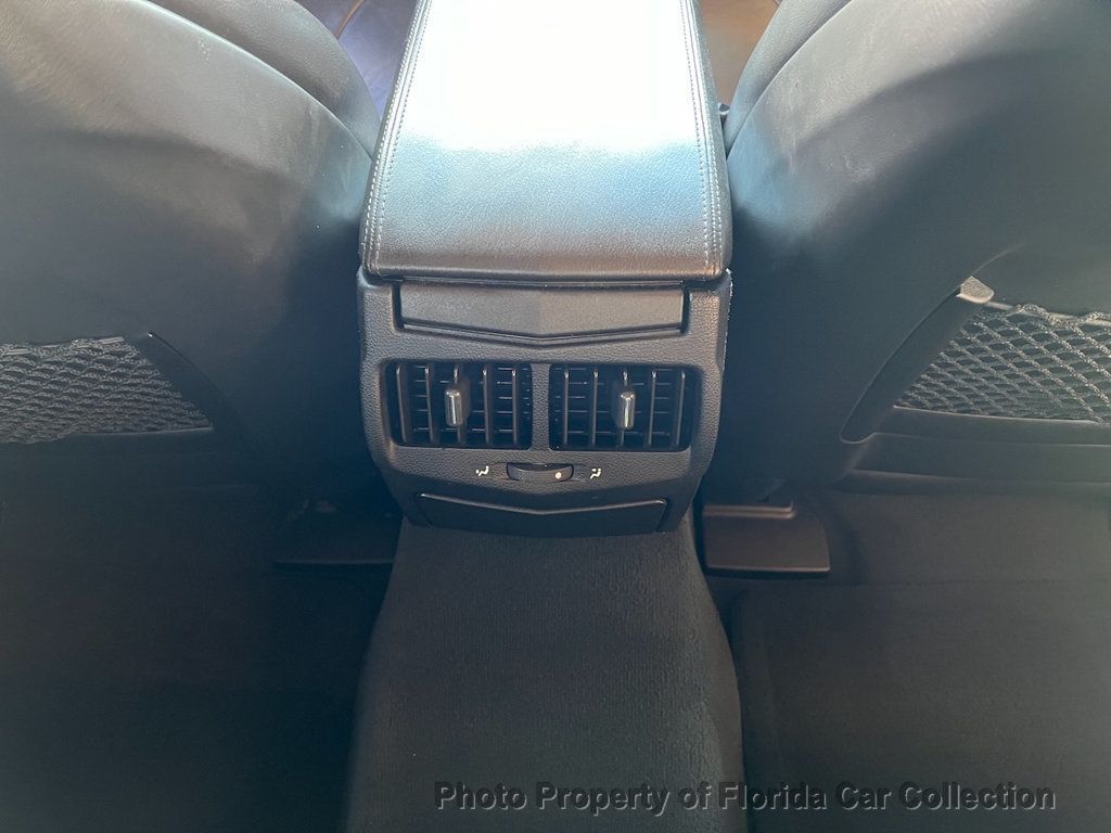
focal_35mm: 26
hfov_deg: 67.3
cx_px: 556
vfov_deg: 53.1
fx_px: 834
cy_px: 416
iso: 500
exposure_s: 1/47
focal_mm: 5.7
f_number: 1.5
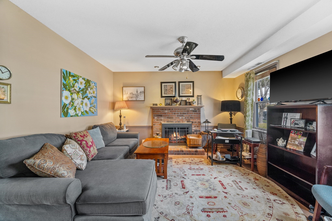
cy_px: 110
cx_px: 166
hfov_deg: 104.3
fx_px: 129
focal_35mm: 14
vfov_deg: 81.1
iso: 1000
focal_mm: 14
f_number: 6.3
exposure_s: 1/10
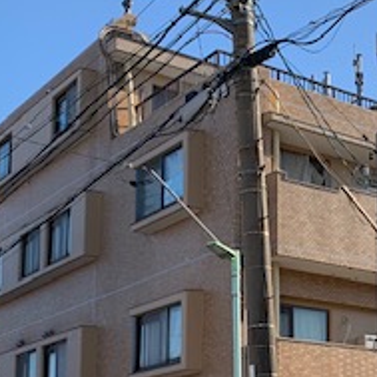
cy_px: 361
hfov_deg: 21.0
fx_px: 961
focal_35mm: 78
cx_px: 423
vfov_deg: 21.5
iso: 25
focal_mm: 4.25
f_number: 1.8
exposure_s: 1/1468
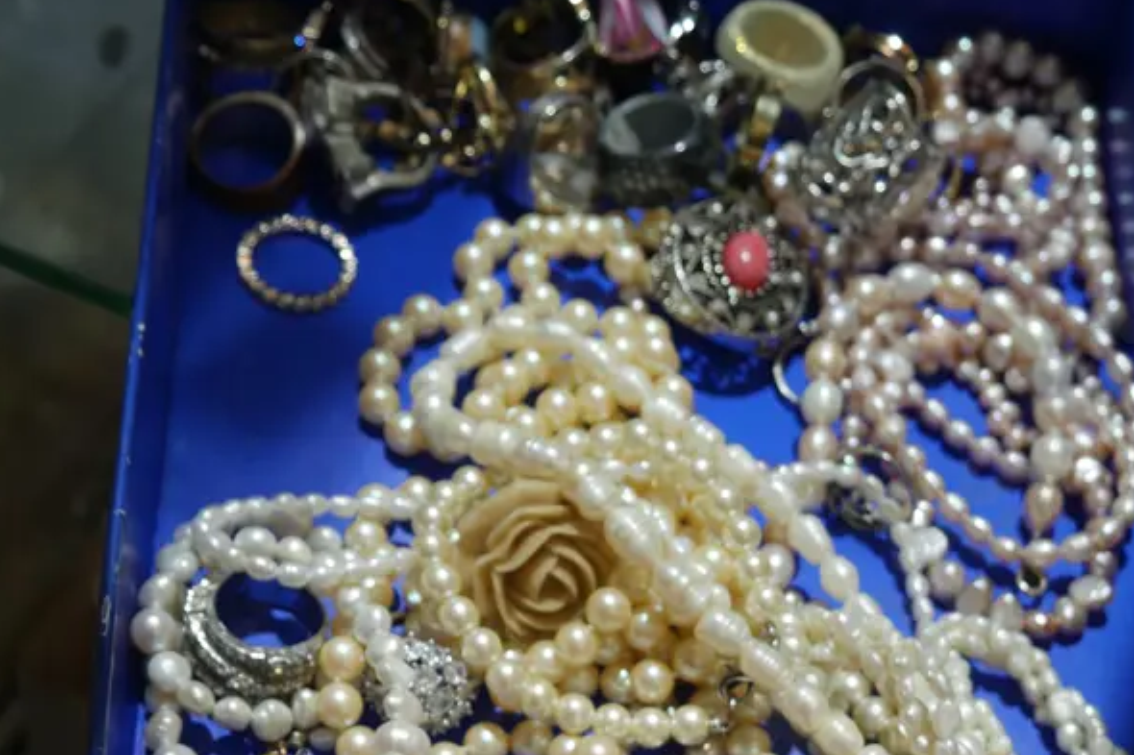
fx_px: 2047
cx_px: 714
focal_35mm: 65
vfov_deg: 19.8
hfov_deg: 30.8
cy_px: 866
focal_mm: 18
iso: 250
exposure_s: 1/60
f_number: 4
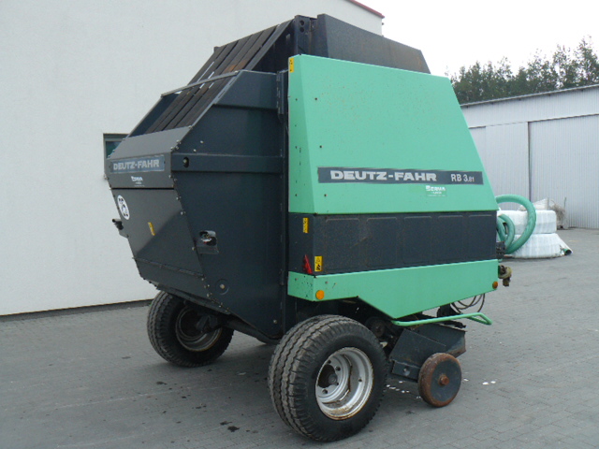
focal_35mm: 36
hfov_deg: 51.4
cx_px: 300
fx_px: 623
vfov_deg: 39.7
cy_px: 224
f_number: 4
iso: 100
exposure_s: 1/250
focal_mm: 6
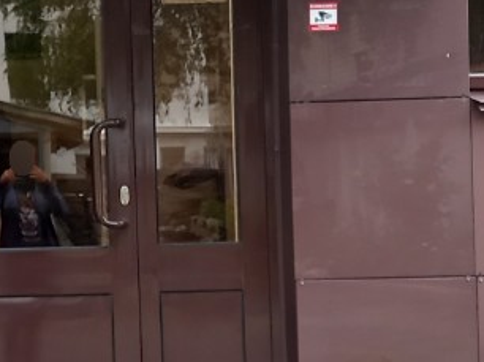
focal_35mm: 109
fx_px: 1523
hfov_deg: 17.6
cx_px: -21
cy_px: 193
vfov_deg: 13.6
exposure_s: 1/50
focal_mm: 4.6
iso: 64
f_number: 2
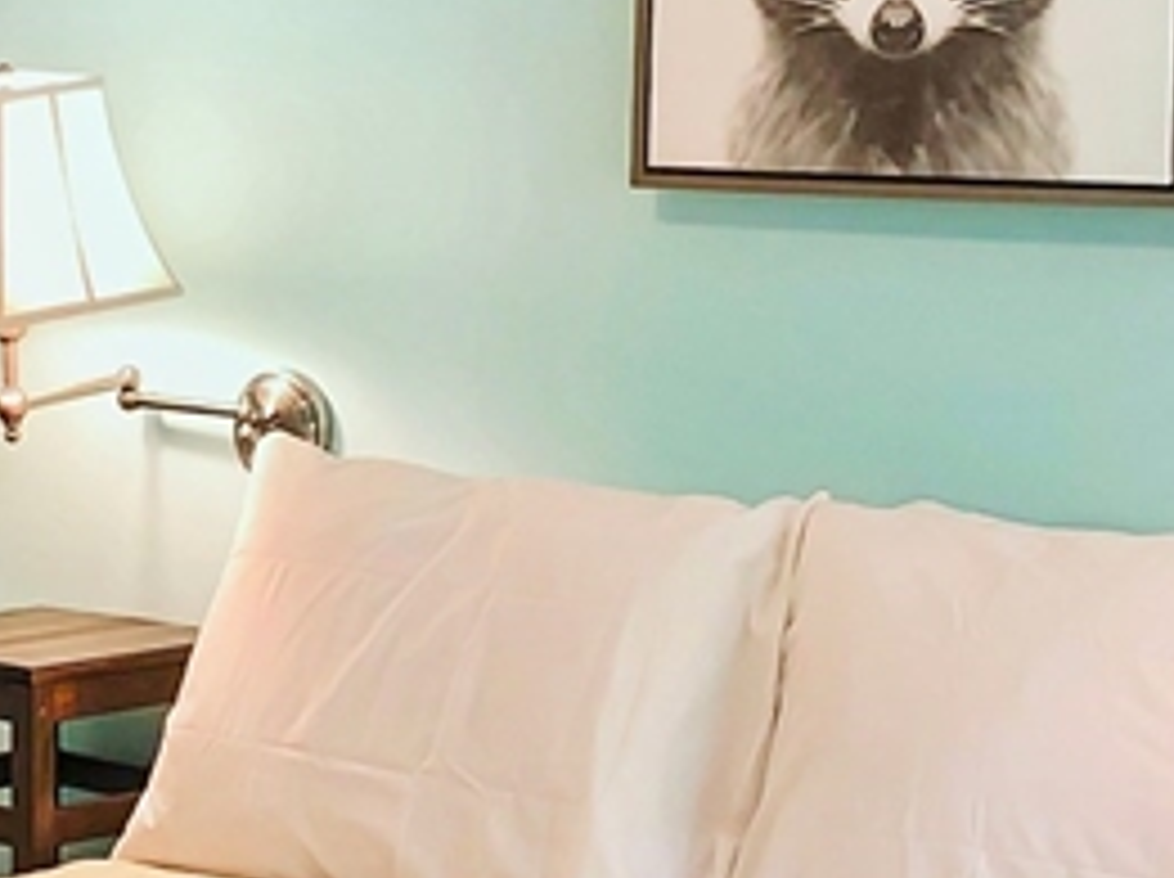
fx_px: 3726
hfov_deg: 17.5
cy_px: 522
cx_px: -13
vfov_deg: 13.4
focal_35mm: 110
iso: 40
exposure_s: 1/25
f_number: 1.8
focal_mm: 3.99
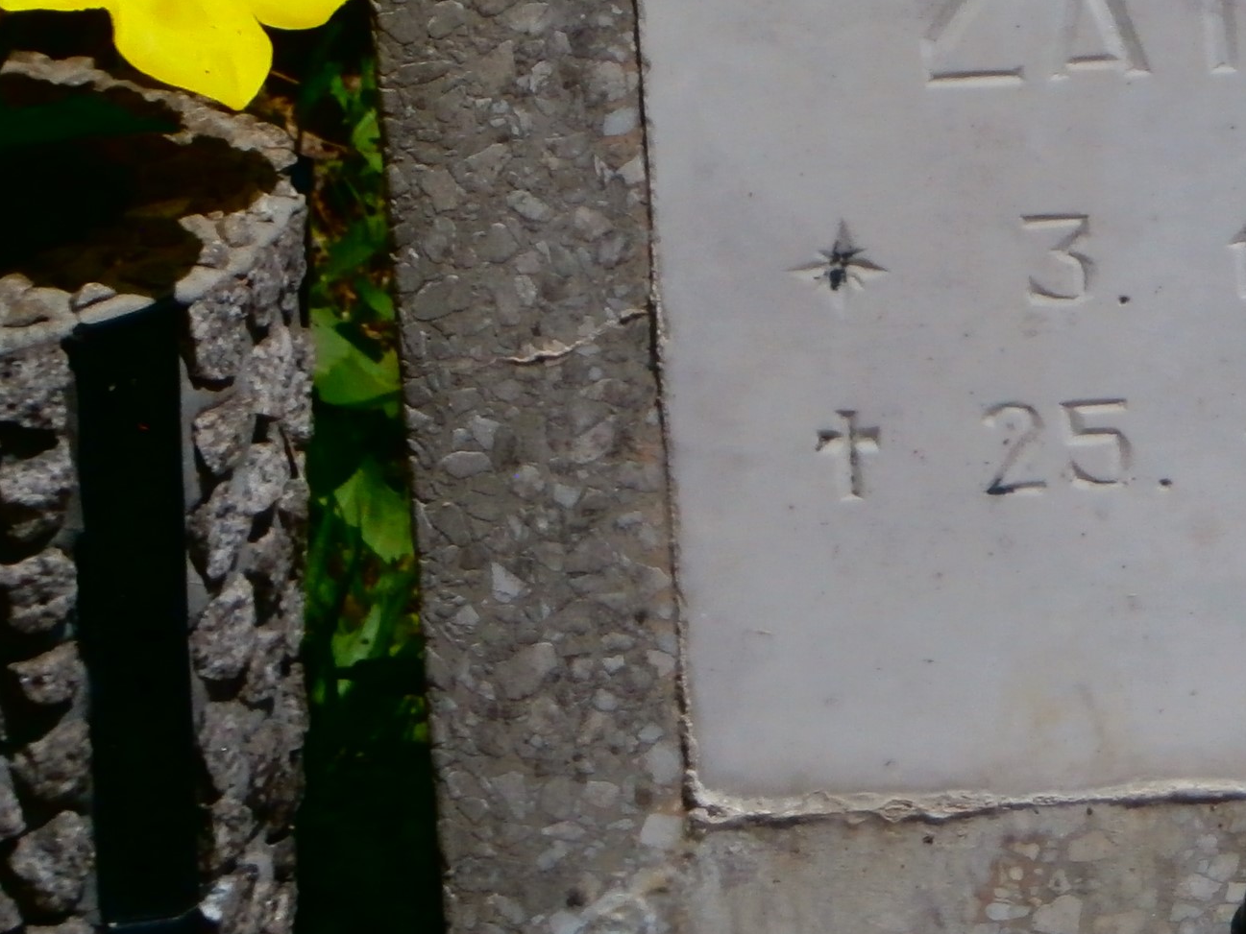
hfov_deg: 7.7
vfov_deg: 5.8
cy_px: -7
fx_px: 9144
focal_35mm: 254
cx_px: 1419
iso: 100
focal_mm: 19.54
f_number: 5.4
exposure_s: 1/1250
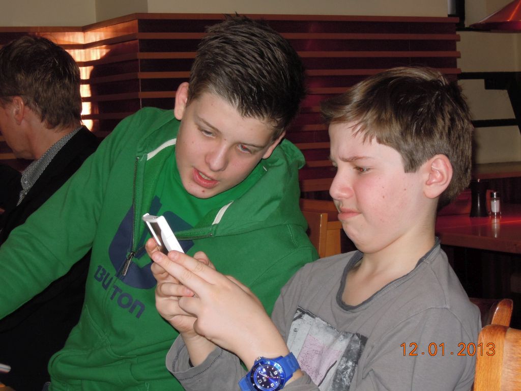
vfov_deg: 19.1
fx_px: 1159
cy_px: 196
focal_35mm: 77
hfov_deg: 25.3
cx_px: 260
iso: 360
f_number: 4.7
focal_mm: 13.8
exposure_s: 1/60
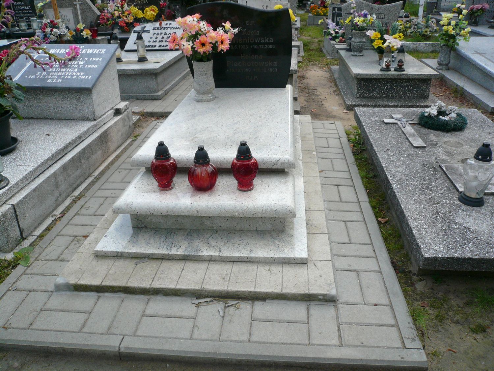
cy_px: 186
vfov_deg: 49.7
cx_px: 247
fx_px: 400
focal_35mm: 28
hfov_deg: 63.4
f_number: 2.8
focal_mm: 4.6
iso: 100
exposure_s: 1/800
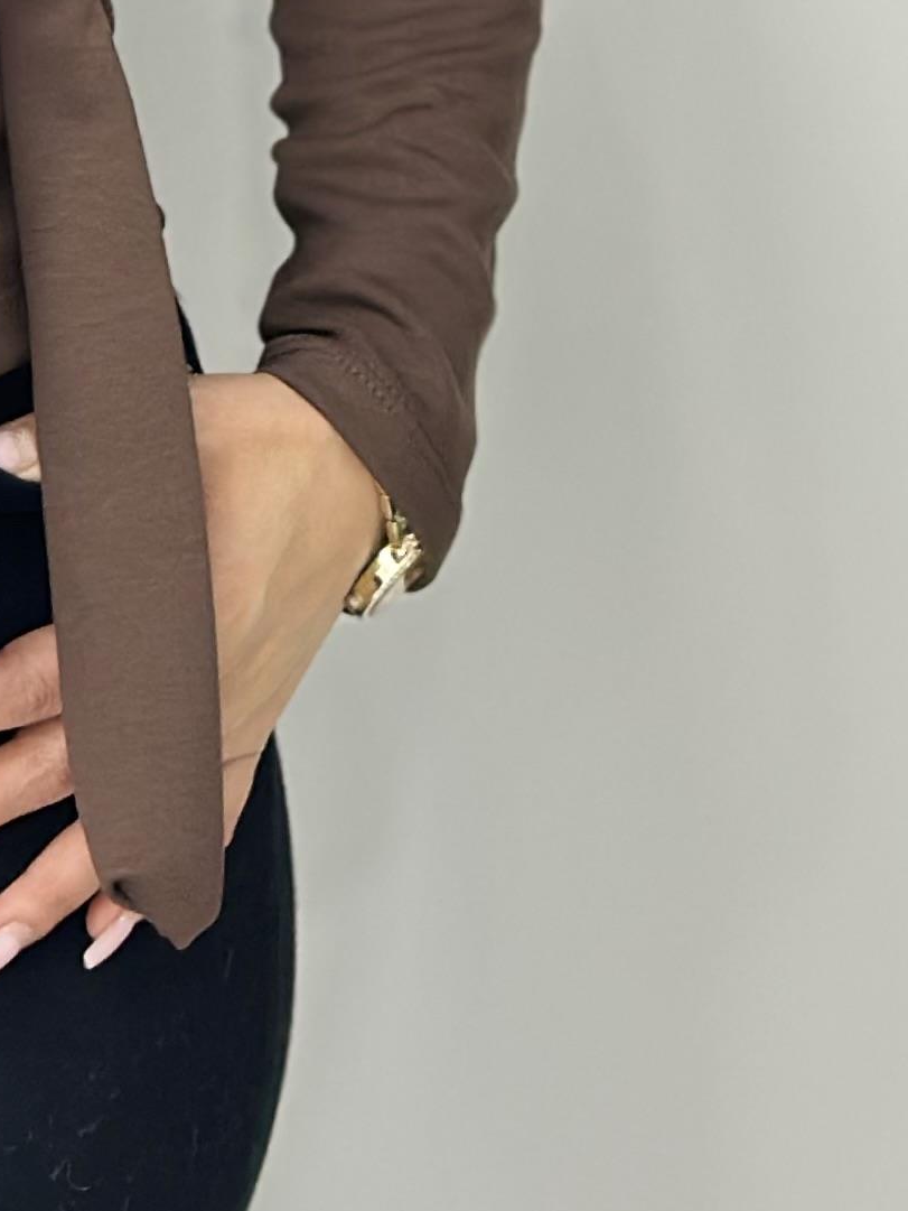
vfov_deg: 10.7
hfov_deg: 8.1
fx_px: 6259
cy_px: -457
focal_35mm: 179
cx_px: -418
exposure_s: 1/50
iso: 100
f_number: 1.78
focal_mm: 6.86
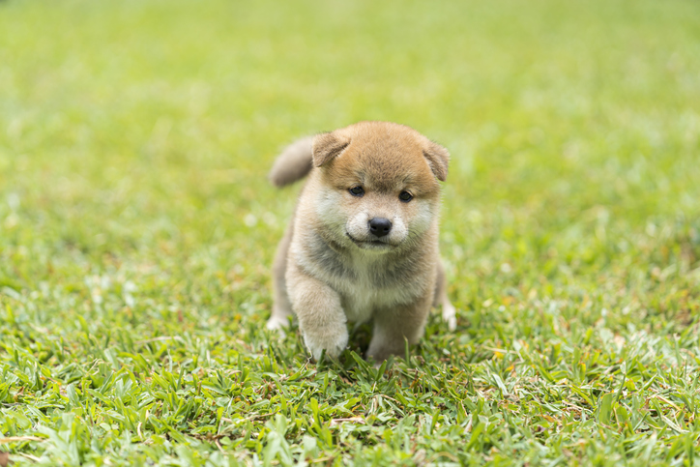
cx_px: 350
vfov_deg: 16.1
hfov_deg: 23.9
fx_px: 1653
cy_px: 234
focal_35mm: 85
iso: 400
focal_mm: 85
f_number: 2.8
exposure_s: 1/1000
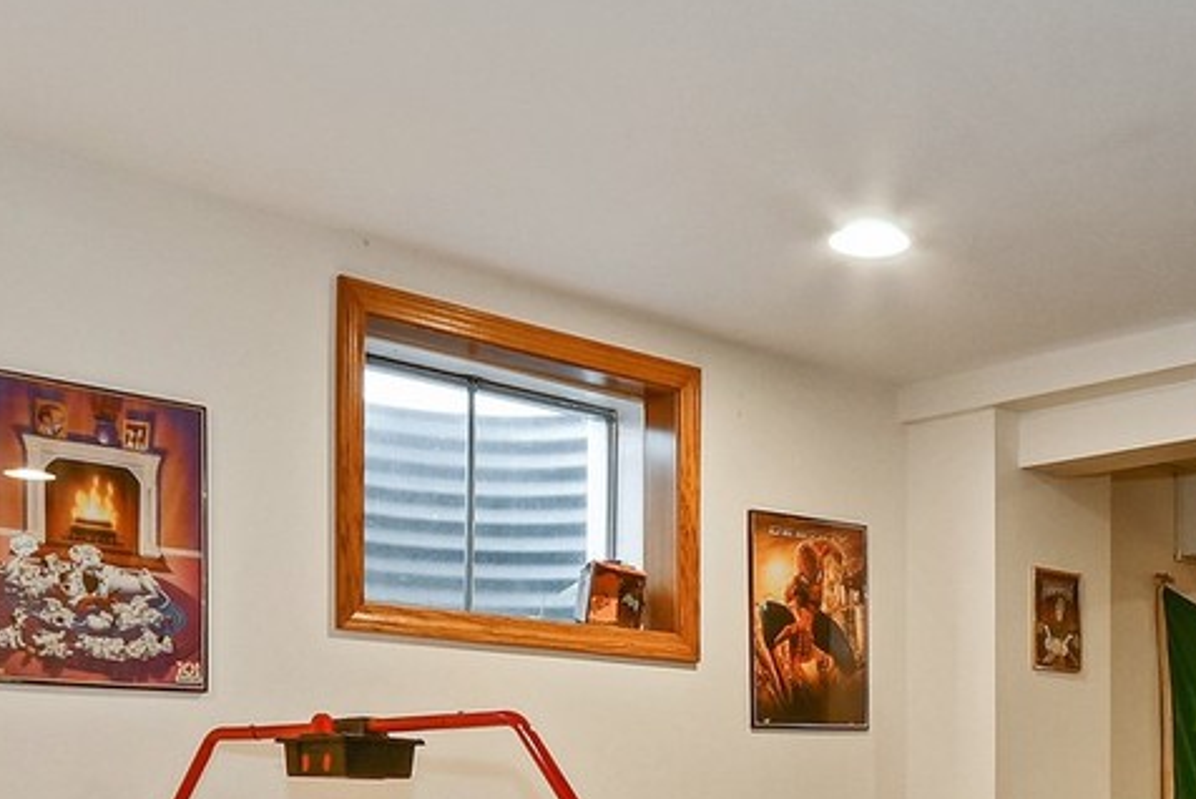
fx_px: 1695
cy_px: 842
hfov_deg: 38.1
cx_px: 857
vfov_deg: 25.0
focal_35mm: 51
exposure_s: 1/3
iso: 200
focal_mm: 10
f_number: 9
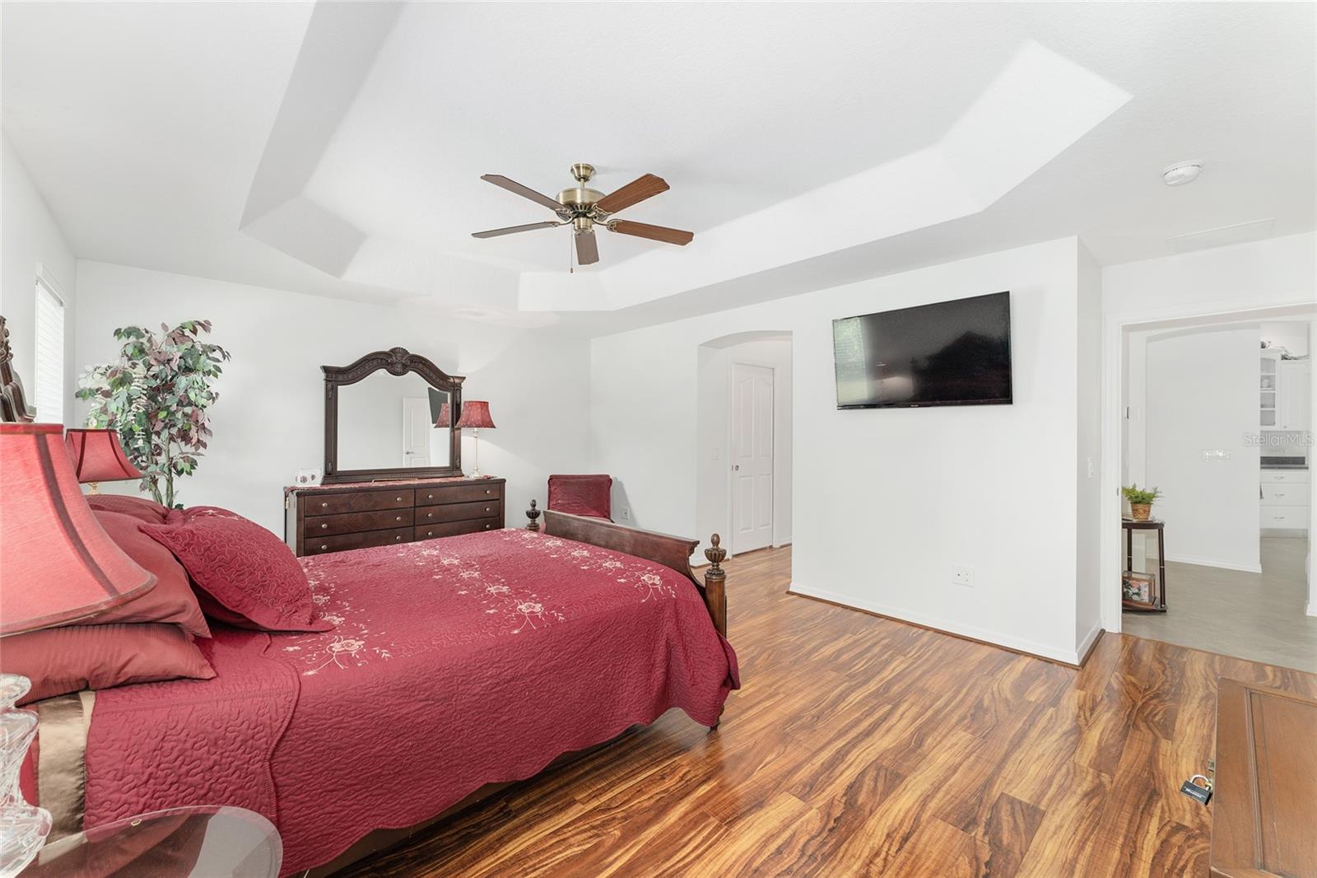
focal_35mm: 14
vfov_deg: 81.2
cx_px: 658
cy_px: 439
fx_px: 512
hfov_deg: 104.3
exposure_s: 1/6
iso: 320
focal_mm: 14
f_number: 8
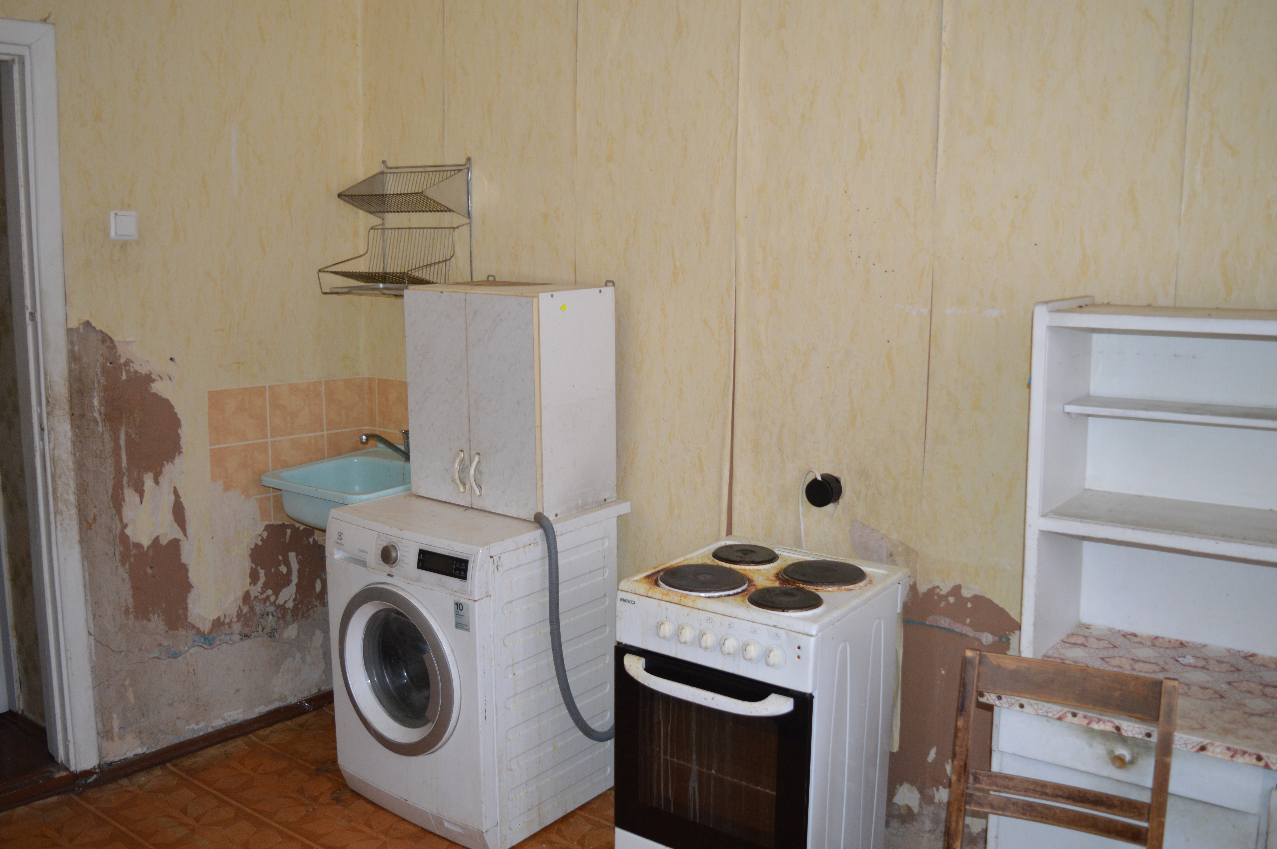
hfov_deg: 57.3
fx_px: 1170
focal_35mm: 33
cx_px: 638
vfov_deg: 39.9
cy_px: 424
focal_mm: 22
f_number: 3.8
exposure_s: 1/60
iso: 720
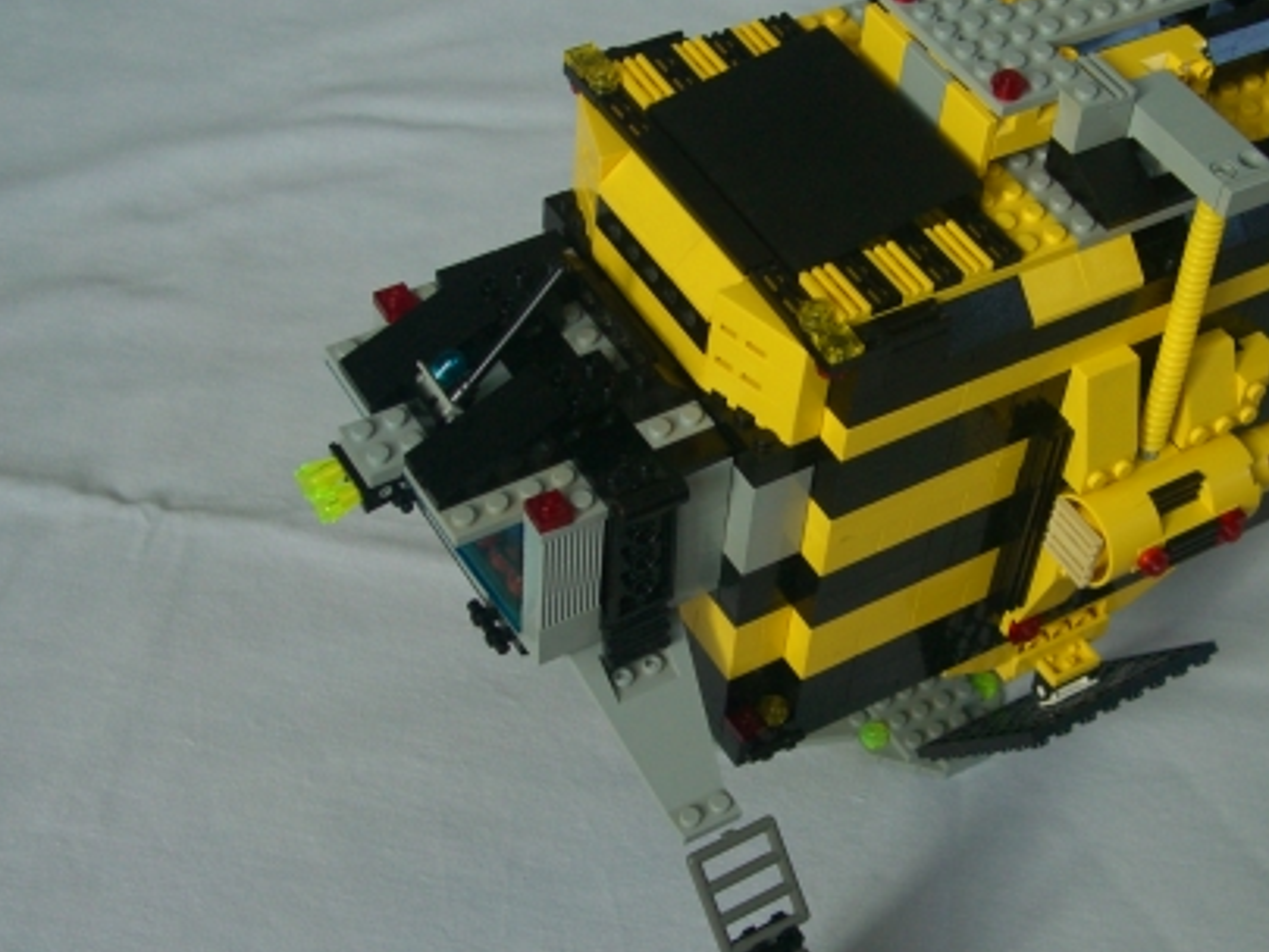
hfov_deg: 31.9
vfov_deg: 24.4
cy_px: 554
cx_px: 852
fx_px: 2200
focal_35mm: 60
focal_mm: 7.9
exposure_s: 1/80
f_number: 2.8
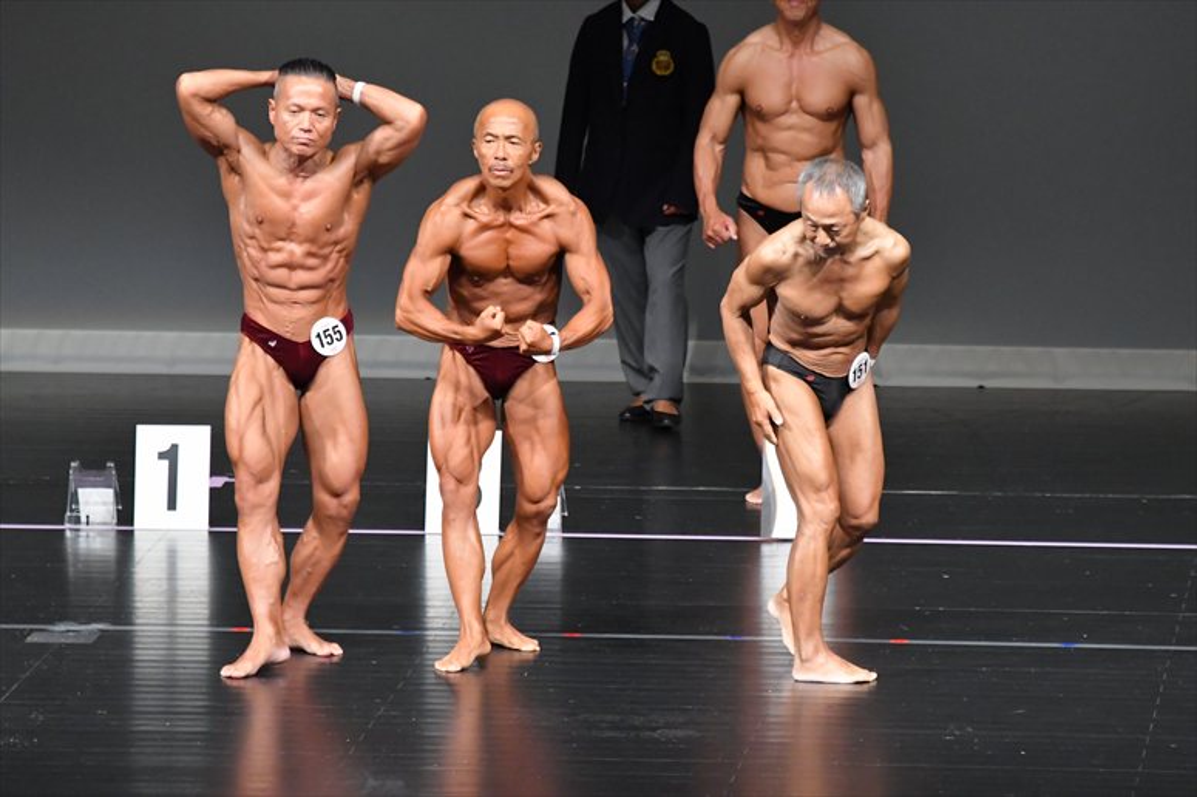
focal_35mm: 315
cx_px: 598
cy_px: 398
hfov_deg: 6.5
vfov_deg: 4.4
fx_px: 10469
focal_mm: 210
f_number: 5.6
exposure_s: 1/400
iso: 5000
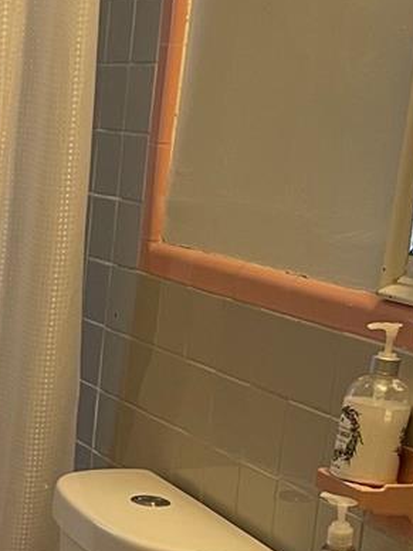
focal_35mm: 103
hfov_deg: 13.4
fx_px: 1639
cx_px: -227
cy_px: 514
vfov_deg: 18.7
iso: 80
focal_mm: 4.2
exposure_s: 1/60
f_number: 1.6
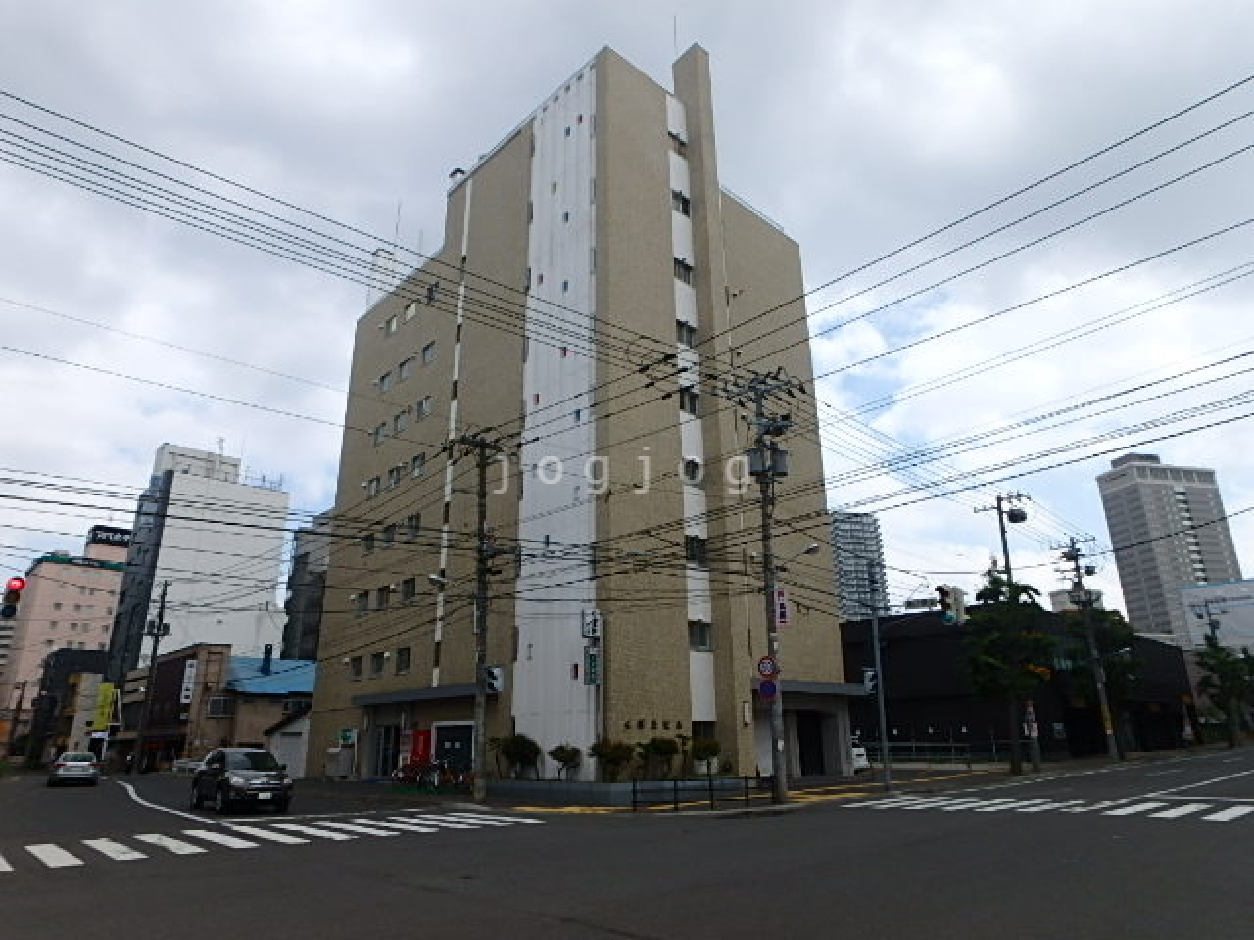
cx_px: 627
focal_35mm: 21
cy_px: 470
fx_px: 761
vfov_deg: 63.4
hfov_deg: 79.0
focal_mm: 3.7
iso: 125
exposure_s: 1/400
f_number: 6
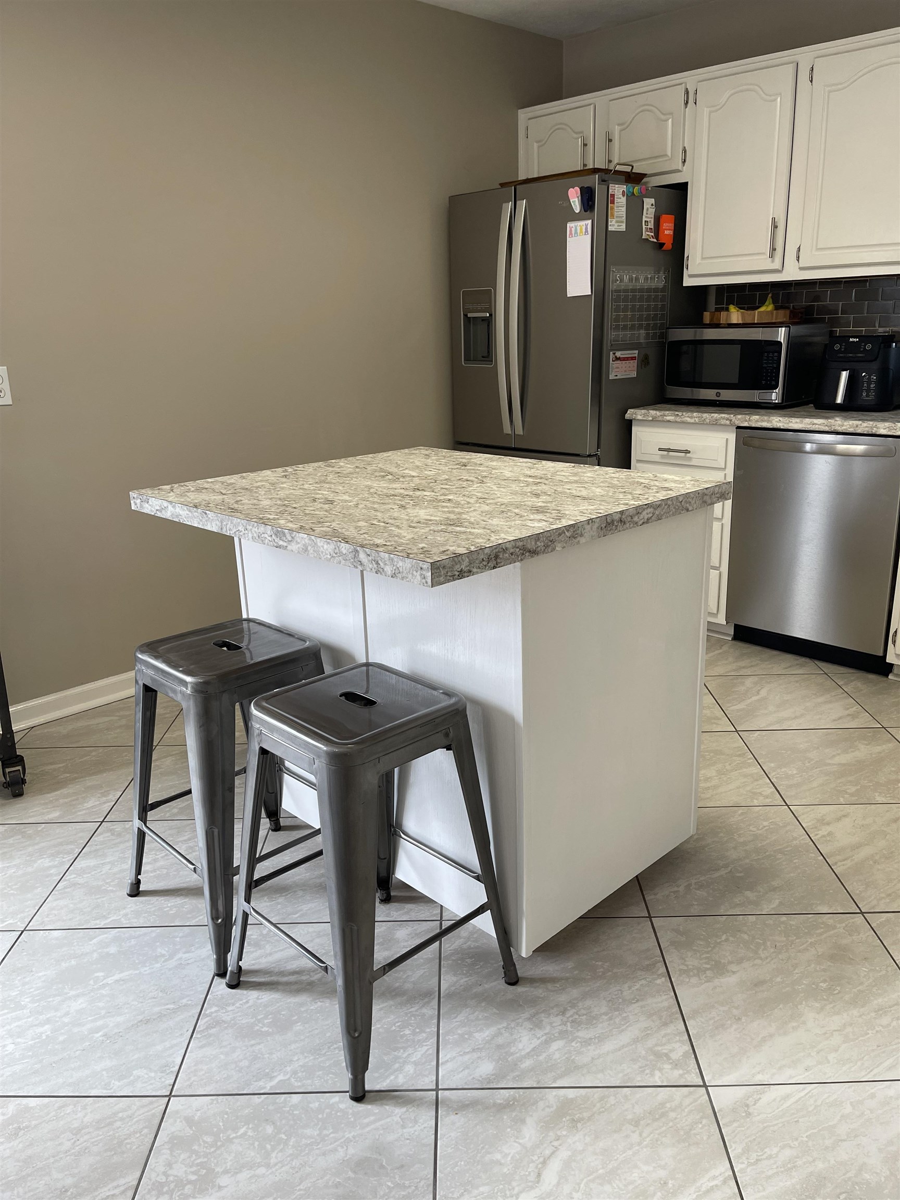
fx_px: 867
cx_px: 450
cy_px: 600
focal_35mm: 25
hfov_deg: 54.9
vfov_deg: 69.4
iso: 80
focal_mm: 5.1
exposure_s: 1/120
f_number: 1.6
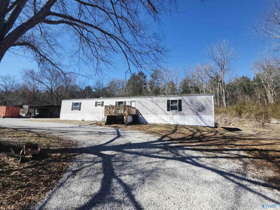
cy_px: 105
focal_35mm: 13
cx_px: 140
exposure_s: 1/1151
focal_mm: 1.74
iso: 40
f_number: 2.2
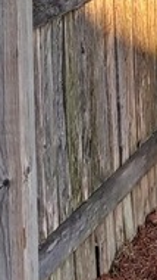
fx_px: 1146
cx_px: 580
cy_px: -299
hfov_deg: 6.6
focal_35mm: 155
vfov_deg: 12.1
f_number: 2
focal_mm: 4.6
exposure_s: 1/262
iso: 32
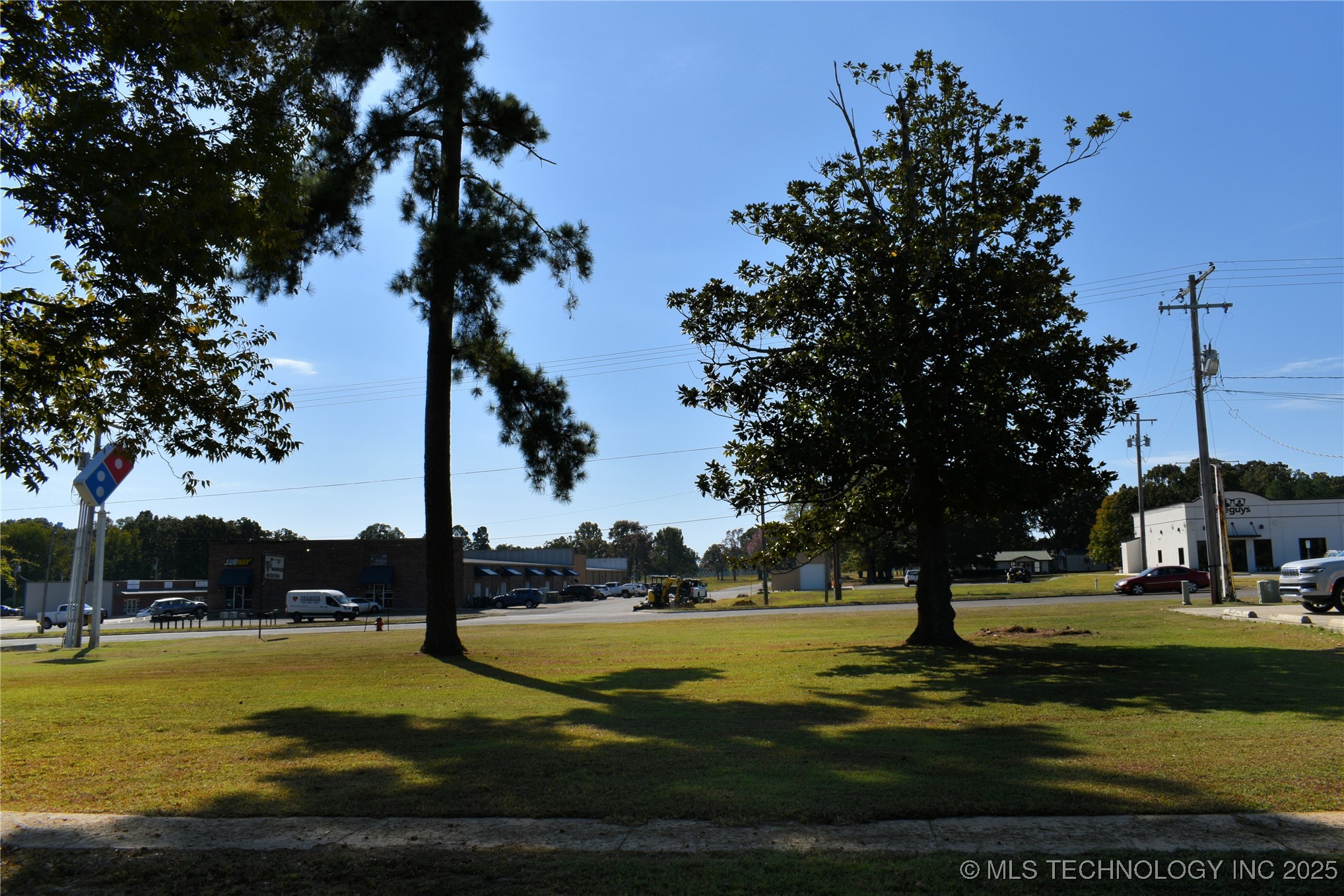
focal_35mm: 27
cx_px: 672
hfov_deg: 67.4
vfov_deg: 47.9
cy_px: 448
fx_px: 1008
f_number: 14
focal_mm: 18
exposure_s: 1/200
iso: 100
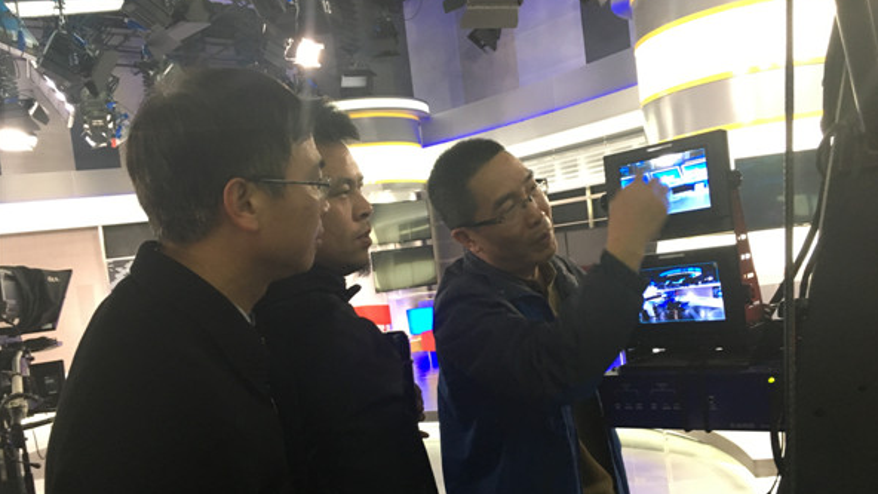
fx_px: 745
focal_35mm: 32
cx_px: 442
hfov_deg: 61.0
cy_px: 288
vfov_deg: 36.6
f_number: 2.2
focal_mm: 4.15
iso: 200
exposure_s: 1/20
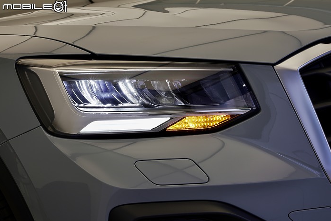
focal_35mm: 57
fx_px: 524
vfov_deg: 23.8
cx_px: 170
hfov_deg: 35.0
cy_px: 113
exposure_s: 1/60
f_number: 11
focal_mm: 55
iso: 320
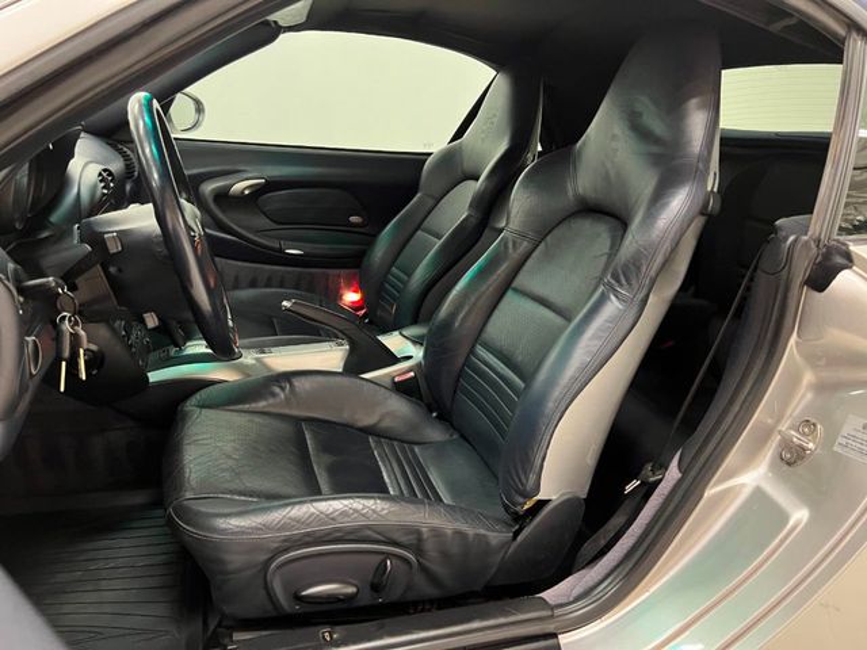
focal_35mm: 26
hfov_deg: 67.3
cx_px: 434
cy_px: 325
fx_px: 651
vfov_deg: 53.1
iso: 500
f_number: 1.5
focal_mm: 5.7
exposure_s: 1/30
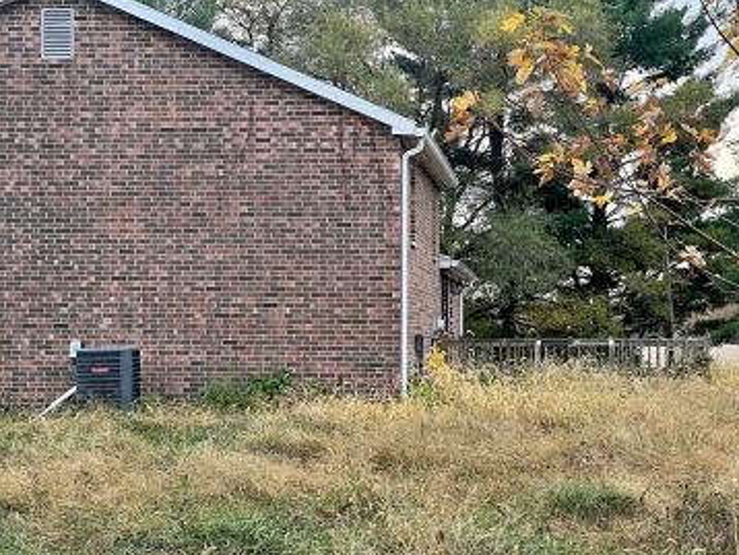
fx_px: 1837
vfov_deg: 17.2
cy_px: 274
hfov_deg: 22.7
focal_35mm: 86
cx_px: 396
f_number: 2.8
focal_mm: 9
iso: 32
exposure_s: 1/99
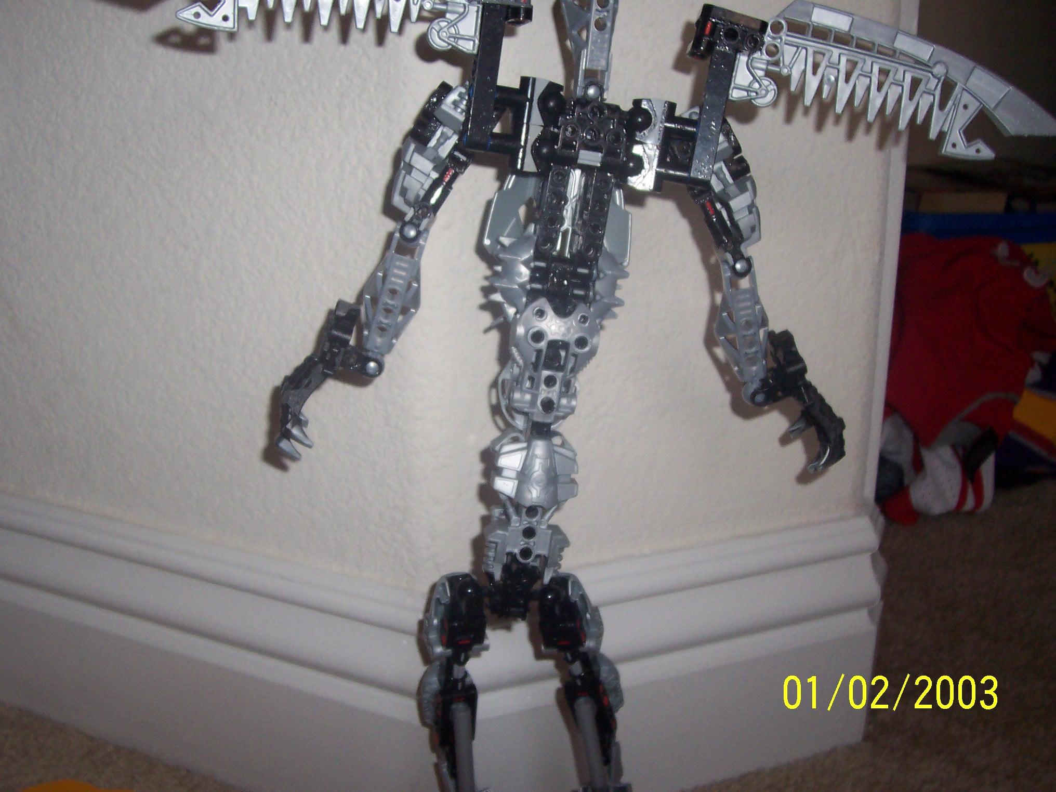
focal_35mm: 37
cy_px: 396
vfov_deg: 38.7
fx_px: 1129
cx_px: 528
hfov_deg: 50.1
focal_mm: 5.6
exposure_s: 1/60
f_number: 2.8
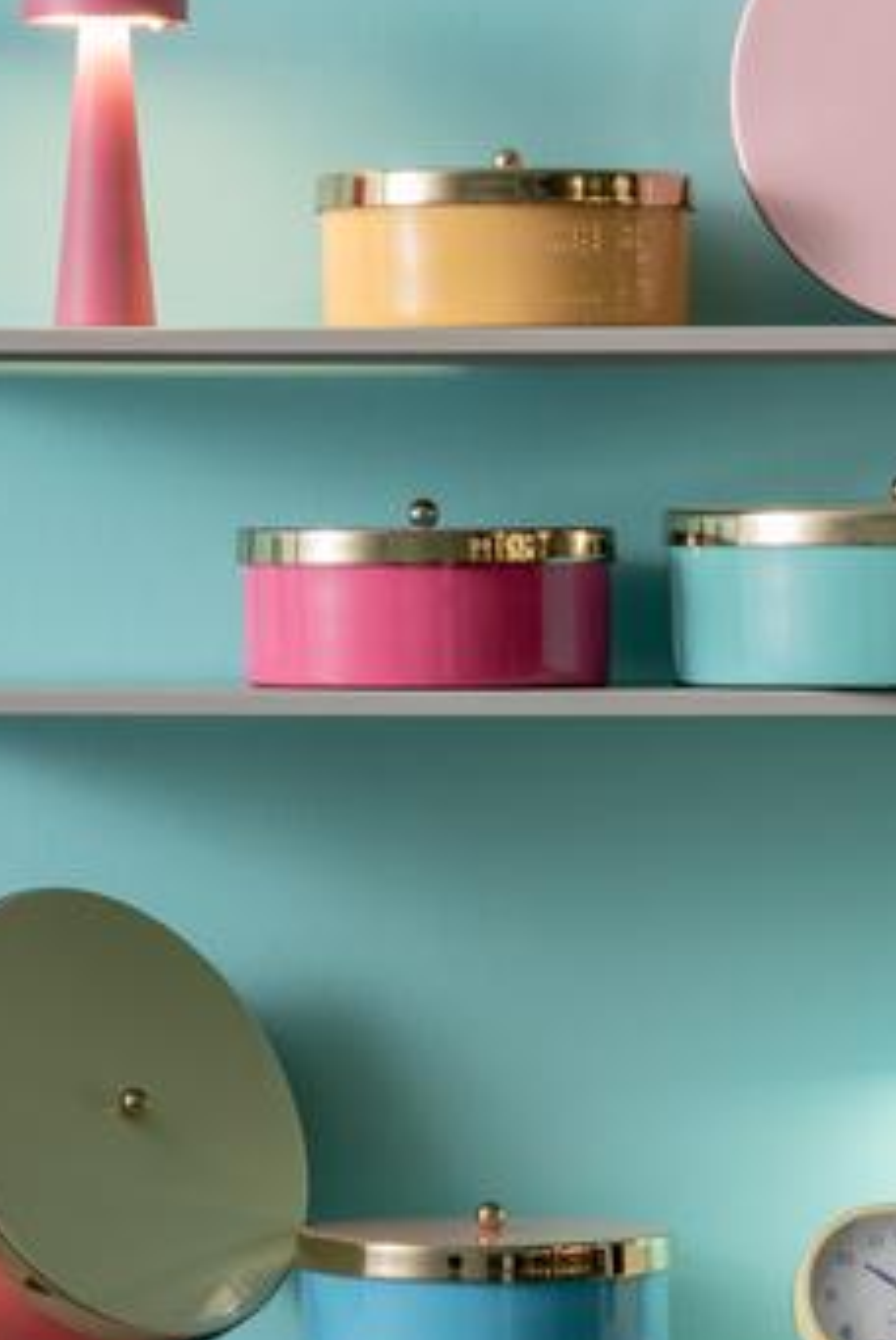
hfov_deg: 5.9
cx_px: 542
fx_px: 8643
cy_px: 609
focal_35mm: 232
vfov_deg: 8.9
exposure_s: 1/2
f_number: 14
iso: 100
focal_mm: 110
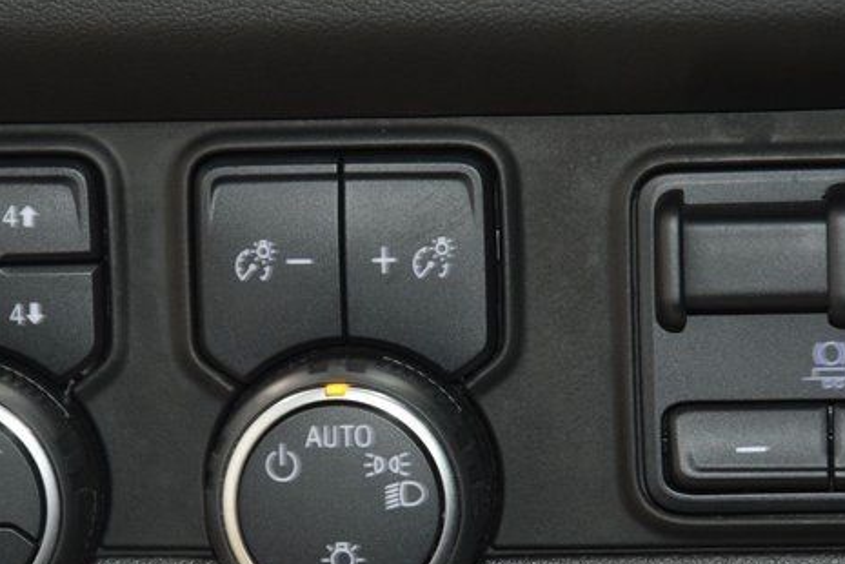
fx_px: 5422
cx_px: 345
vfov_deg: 5.9
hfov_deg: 8.9
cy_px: 190
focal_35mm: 231
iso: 1800
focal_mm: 70
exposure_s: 1/30
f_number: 4.5
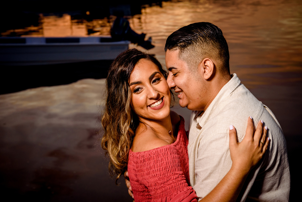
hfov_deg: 32.4
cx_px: 151
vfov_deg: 21.9
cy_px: 101
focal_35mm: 62
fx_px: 520
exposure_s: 1/250
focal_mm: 62
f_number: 6.3
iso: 640
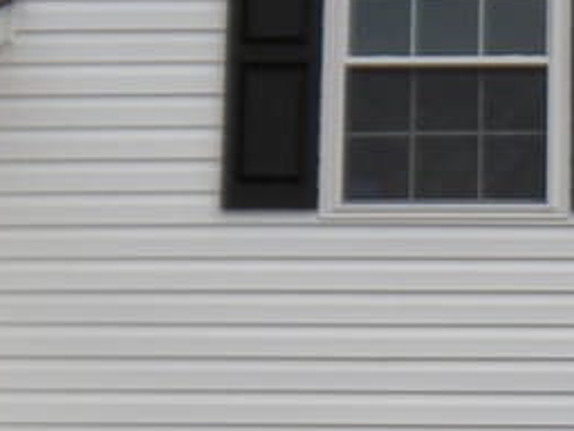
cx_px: 824
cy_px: 503
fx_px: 3018
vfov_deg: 8.1
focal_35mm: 182
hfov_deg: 10.5
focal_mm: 5.9
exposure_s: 1/128
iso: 64
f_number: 3.8
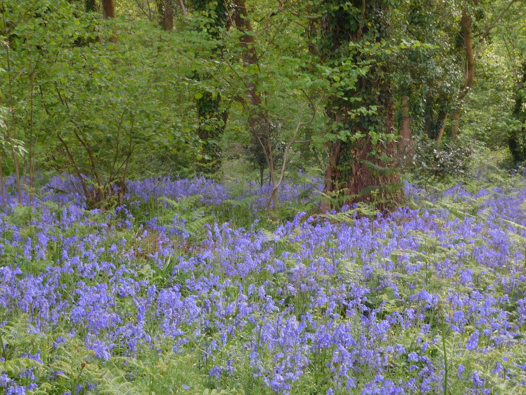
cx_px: 348
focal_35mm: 75
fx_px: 1140
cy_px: 263
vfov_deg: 19.6
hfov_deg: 25.9
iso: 125
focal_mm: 9.8
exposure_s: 1/60
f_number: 4.2
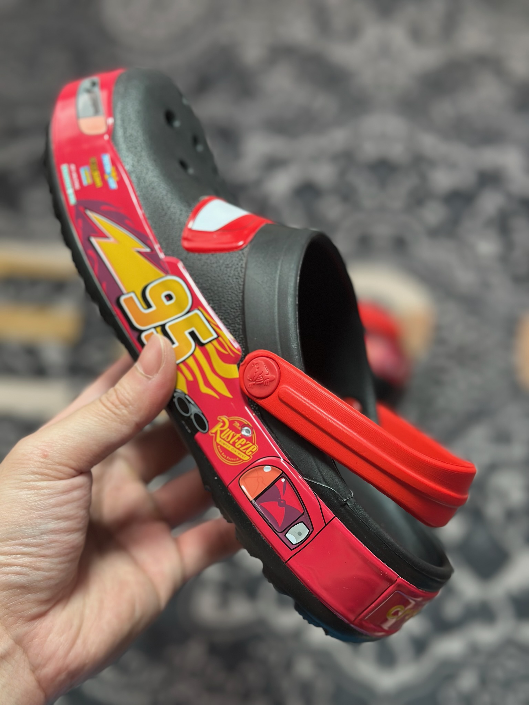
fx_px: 978
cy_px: 352
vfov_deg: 39.7
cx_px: 264
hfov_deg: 30.3
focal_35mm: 48
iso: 80
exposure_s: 1/223
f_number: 1.78
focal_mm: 6.86
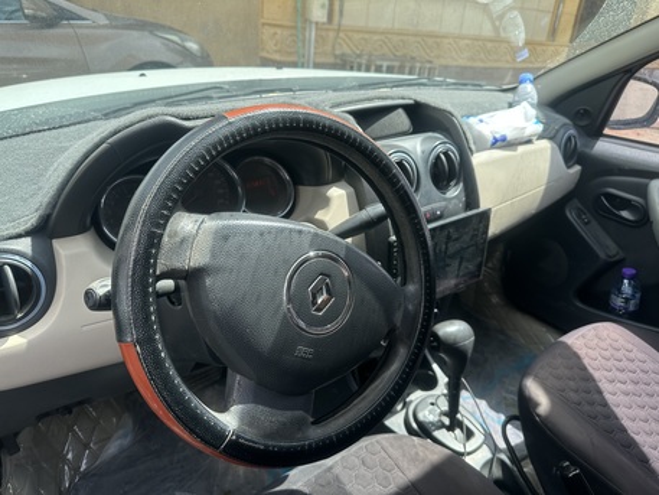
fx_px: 457
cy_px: 248
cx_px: 330
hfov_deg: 71.6
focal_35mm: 24
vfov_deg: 56.8
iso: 80
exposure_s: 1/779
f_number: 1.78
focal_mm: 6.86
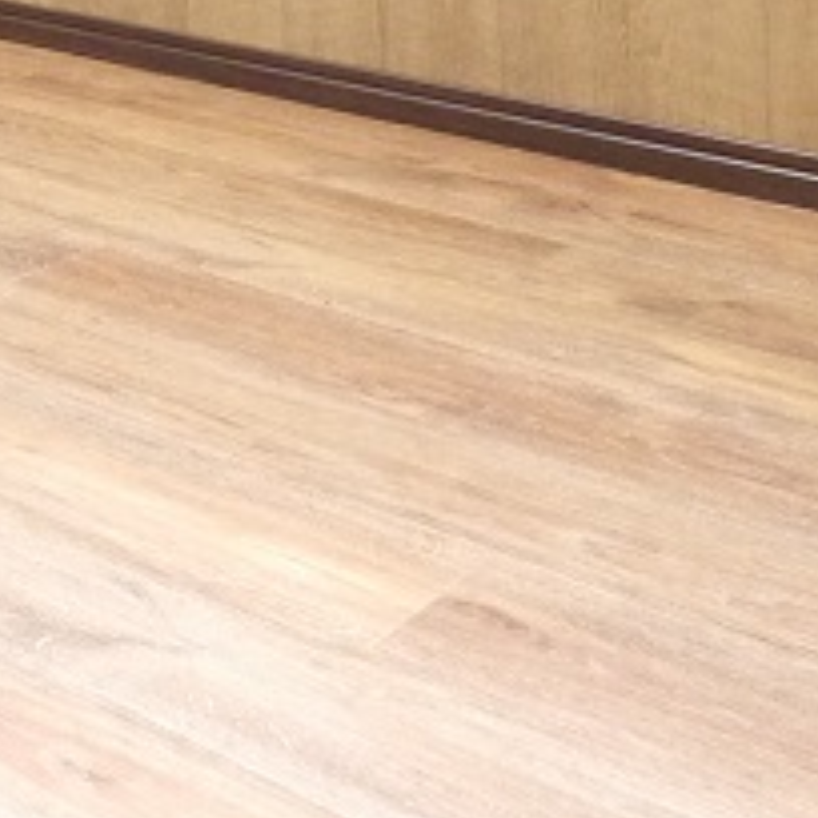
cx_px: -529
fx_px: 1818
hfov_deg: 20.3
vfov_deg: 21.3
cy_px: -413
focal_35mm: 68
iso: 1600
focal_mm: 7
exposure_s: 1/30
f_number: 4
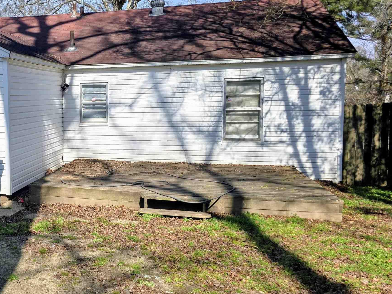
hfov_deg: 42.5
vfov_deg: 35.1
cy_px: 149
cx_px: 50
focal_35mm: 41
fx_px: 464
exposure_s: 1/654
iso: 12
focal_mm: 6.3
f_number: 1.7
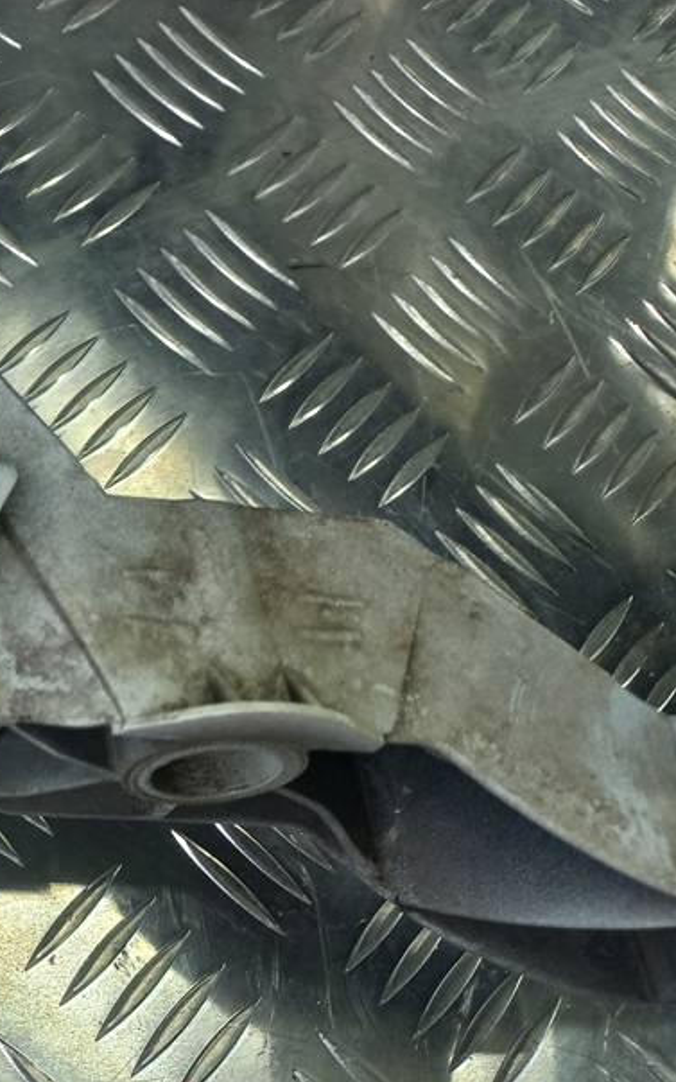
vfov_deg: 44.3
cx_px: -170
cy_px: 598
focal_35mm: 45
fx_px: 1326
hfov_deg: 25.2
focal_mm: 4.6
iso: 40
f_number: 1.8
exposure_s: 1/50
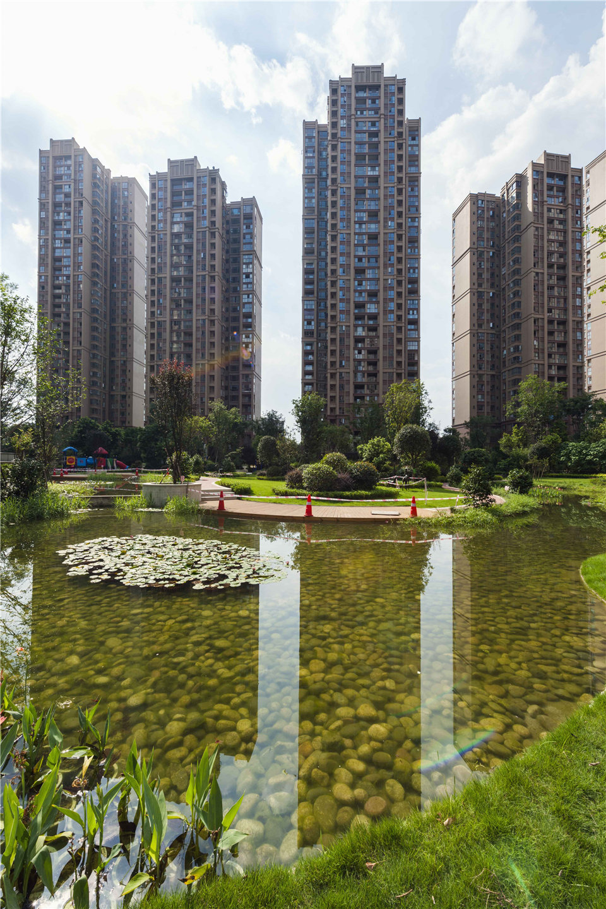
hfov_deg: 81.2
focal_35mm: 14
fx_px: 353
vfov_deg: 104.3
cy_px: 454
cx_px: 303
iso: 100
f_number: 13
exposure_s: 1/100
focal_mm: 14
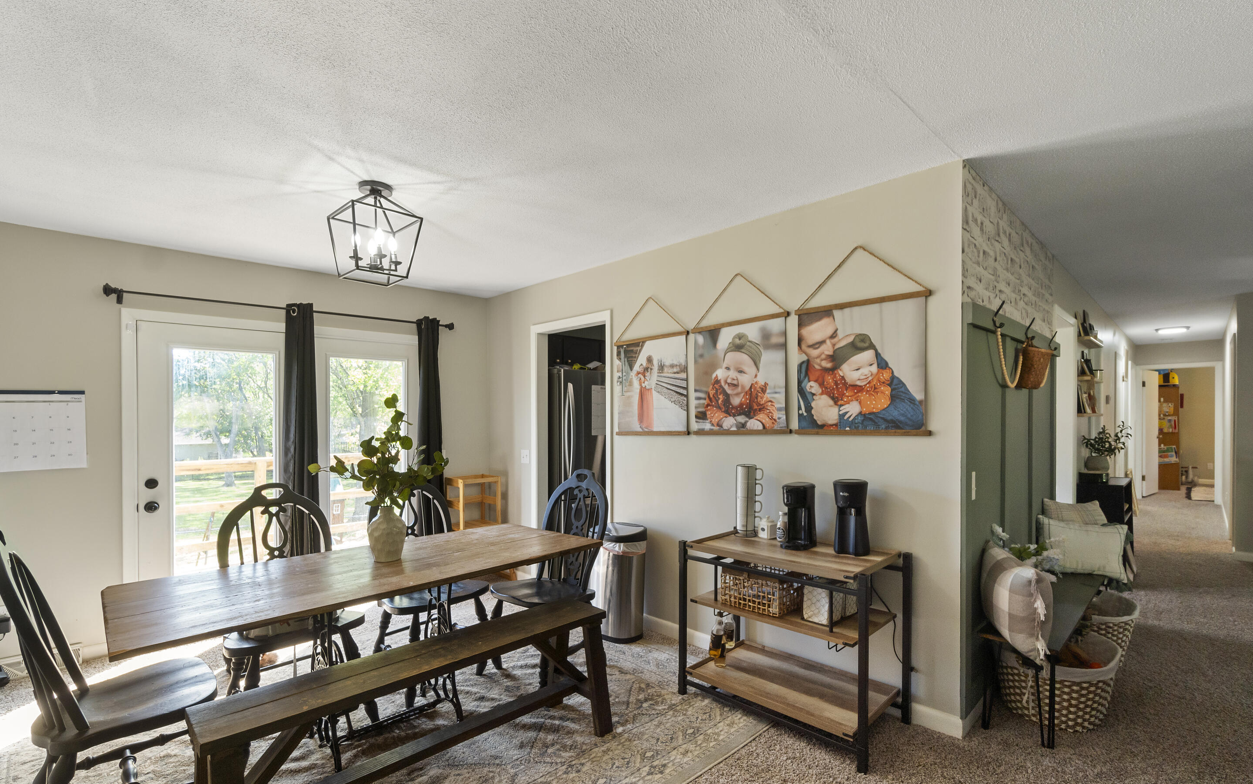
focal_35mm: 16
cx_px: 630
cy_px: 430
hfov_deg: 97.8
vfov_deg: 71.1
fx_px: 546
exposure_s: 1/20
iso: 400
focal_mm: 10
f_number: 9
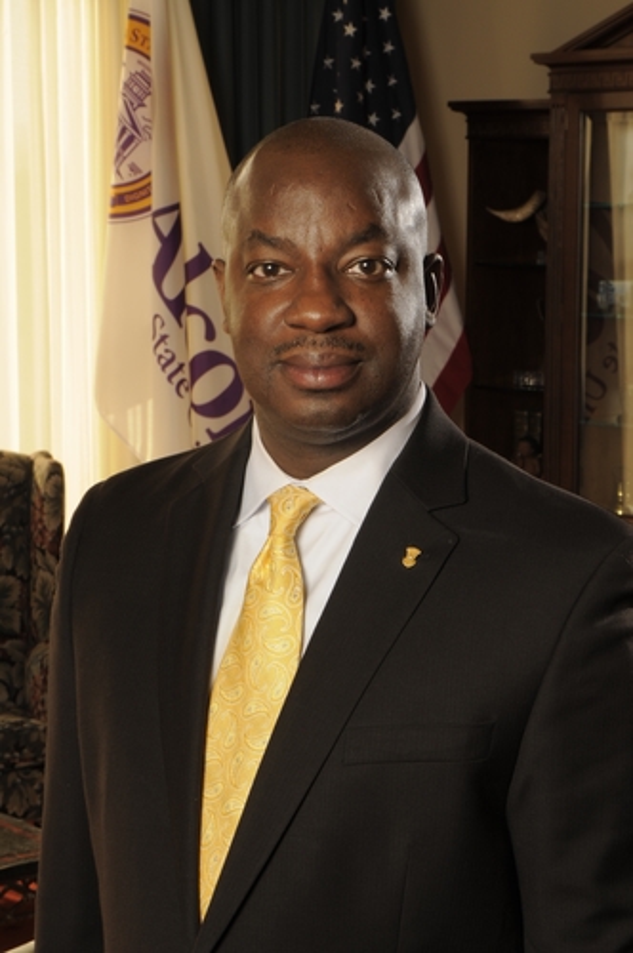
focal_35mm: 105
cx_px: 316
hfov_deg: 13.0
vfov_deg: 19.5
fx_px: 2777
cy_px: 476
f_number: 14
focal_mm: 70
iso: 200
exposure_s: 1/13
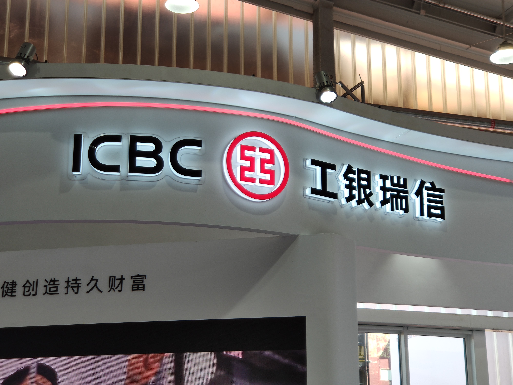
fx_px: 919
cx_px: 256
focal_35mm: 62
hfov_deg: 31.2
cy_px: 192
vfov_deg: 23.7
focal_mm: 6.22
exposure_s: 1/109
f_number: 2.2
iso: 100
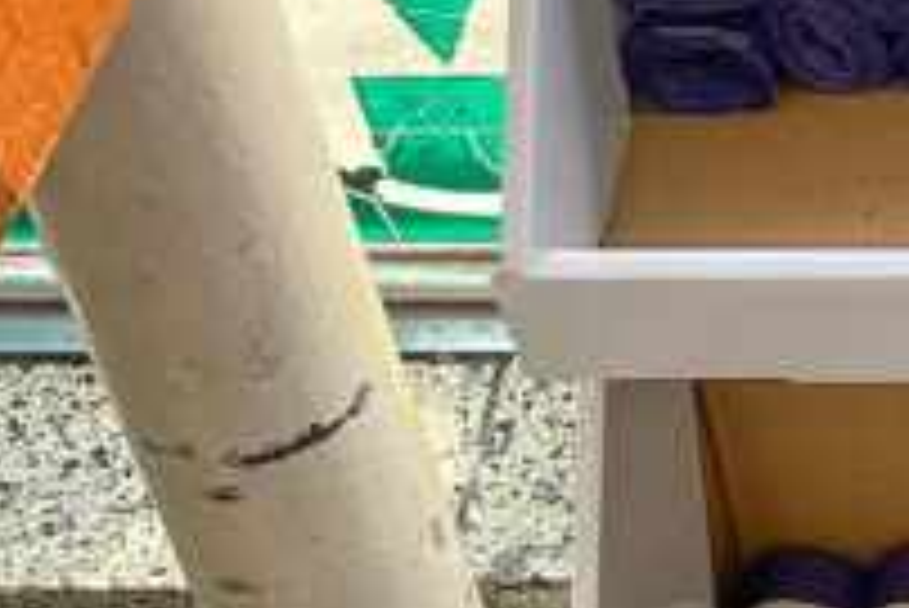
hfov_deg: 14.2
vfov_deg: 10.0
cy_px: -5
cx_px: 1282
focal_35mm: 137
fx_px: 3462
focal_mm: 4.25
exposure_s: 1/122
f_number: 1.8
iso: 40
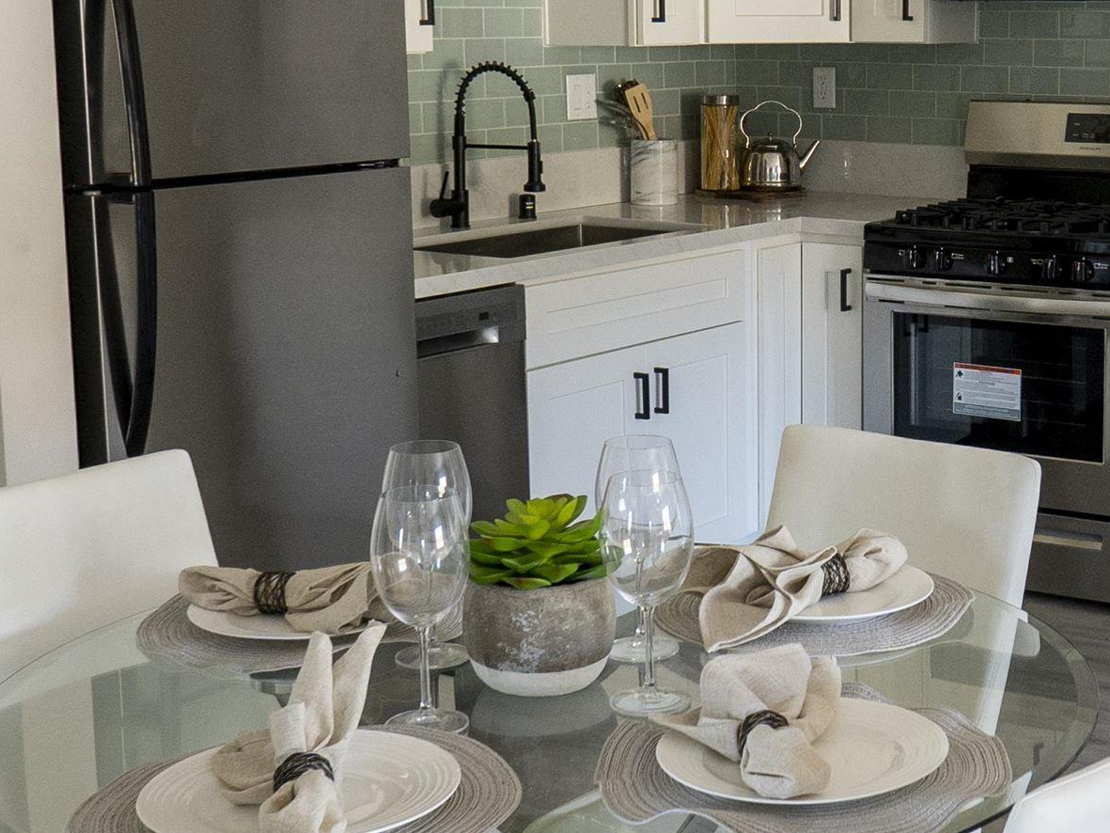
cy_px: 303
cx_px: 874
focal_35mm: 60
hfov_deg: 31.4
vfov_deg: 24.3
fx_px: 1924
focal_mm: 16
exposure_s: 1/20
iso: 1250
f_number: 7.1
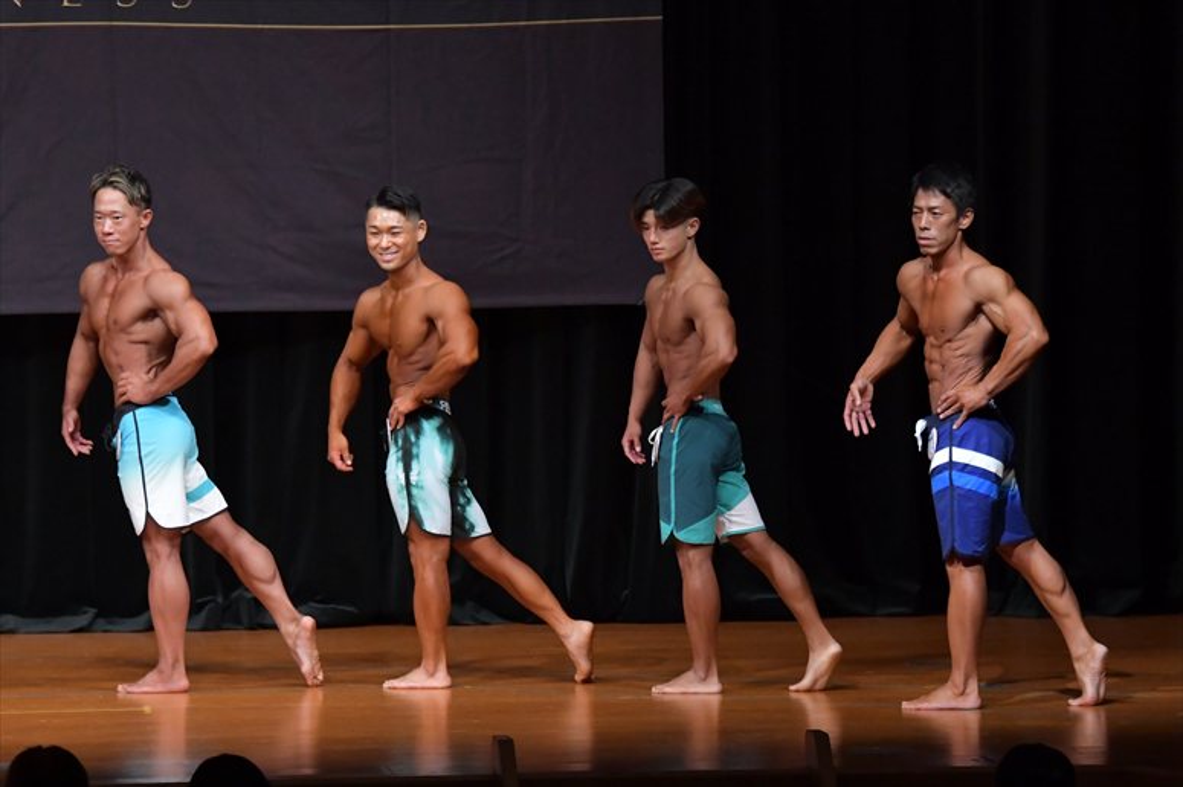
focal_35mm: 225
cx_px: 592
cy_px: 394
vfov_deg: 6.1
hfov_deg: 9.2
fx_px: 7390
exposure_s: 1/400
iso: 5000
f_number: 5.6
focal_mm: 150
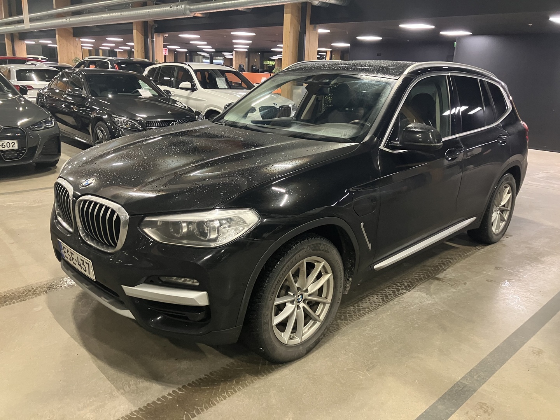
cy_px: 210
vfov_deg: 49.7
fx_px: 453
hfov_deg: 63.4
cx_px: 280
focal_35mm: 28
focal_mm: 3.99
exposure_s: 1/43
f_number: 1.8
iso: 320
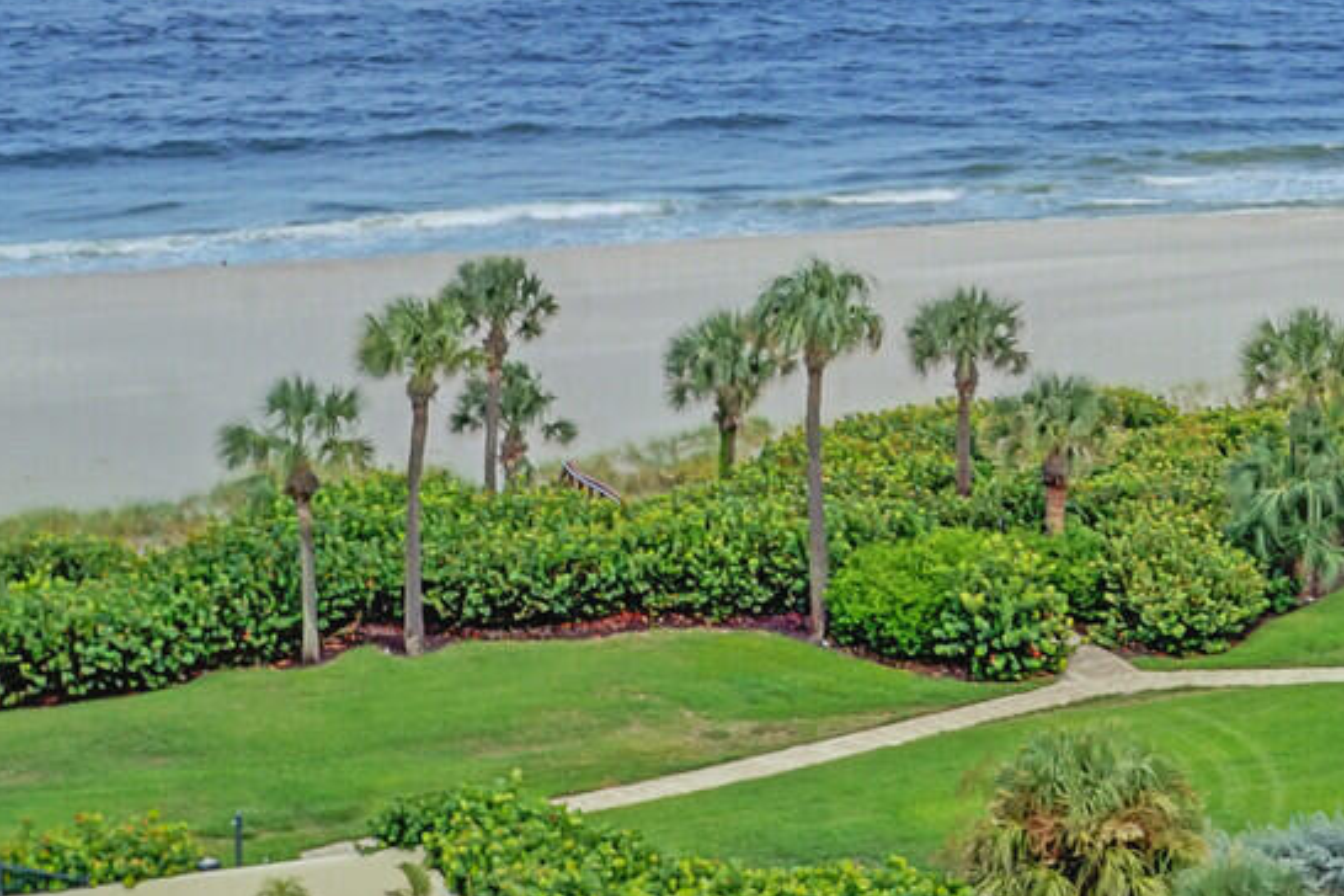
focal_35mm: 88
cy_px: -378
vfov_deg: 14.6
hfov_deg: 22.1
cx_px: 1408
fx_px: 3285
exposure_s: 1/640
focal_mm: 30
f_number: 11
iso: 320
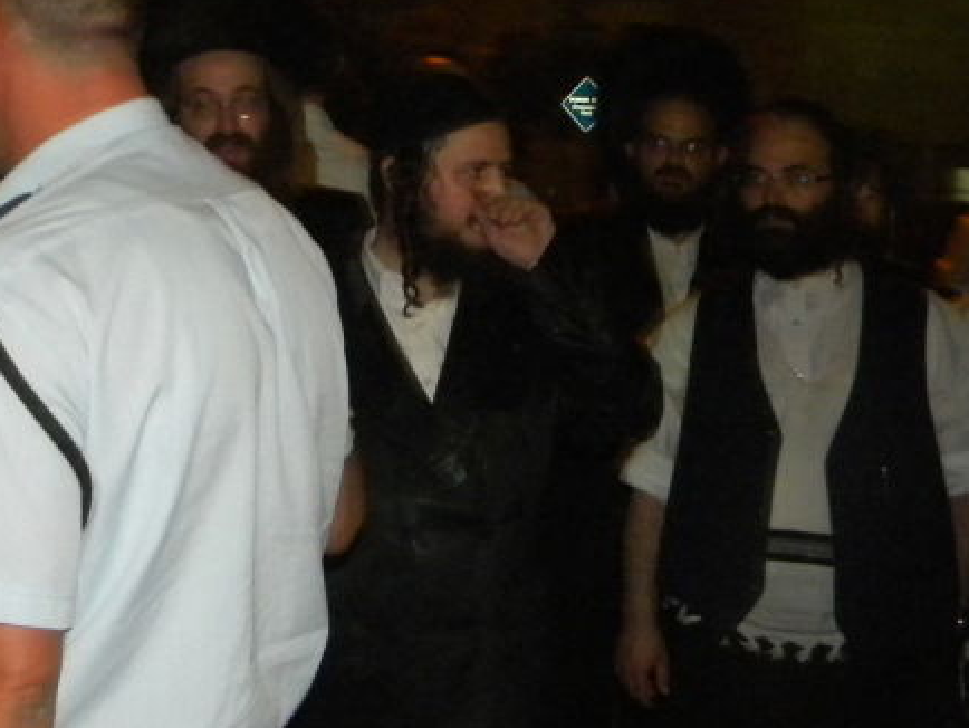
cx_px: -85
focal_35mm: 66
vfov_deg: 22.2
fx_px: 1849
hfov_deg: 27.1
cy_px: 237
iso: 400
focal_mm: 5
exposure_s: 1/26
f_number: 3.5
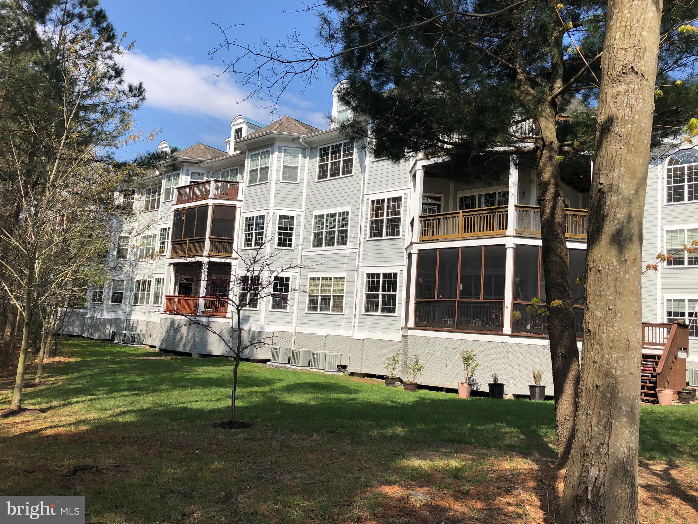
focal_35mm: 28
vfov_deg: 49.7
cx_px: 349
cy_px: 262
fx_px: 565
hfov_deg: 63.4
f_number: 1.8
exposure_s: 1/2208
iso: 20
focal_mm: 3.99
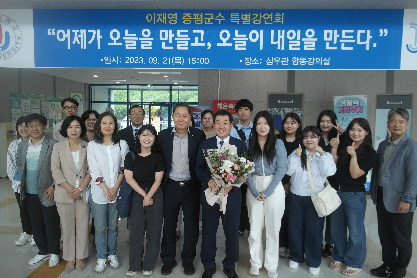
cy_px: 139
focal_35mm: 27
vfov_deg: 47.9
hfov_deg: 67.4
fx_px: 313
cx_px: 208
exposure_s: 1/80
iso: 200
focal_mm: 18
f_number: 3.5
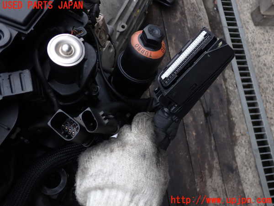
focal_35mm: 30
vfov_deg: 46.8
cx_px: 137
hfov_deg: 60.0
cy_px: 103
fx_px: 237
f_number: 2.3
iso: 100
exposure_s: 1/80
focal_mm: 5.4
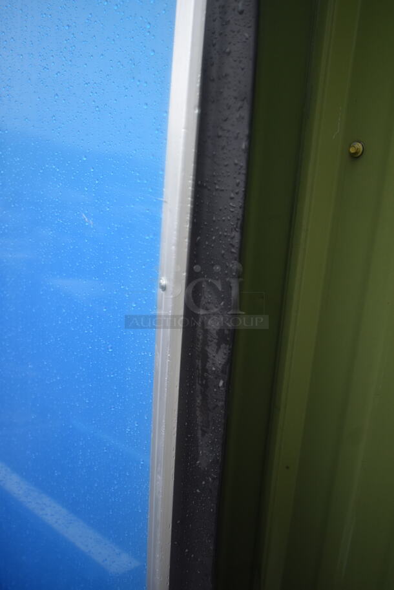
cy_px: 295
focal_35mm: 34
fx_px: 565
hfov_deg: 38.4
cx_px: 197
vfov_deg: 55.1
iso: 450
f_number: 3.8
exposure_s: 1/125
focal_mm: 23
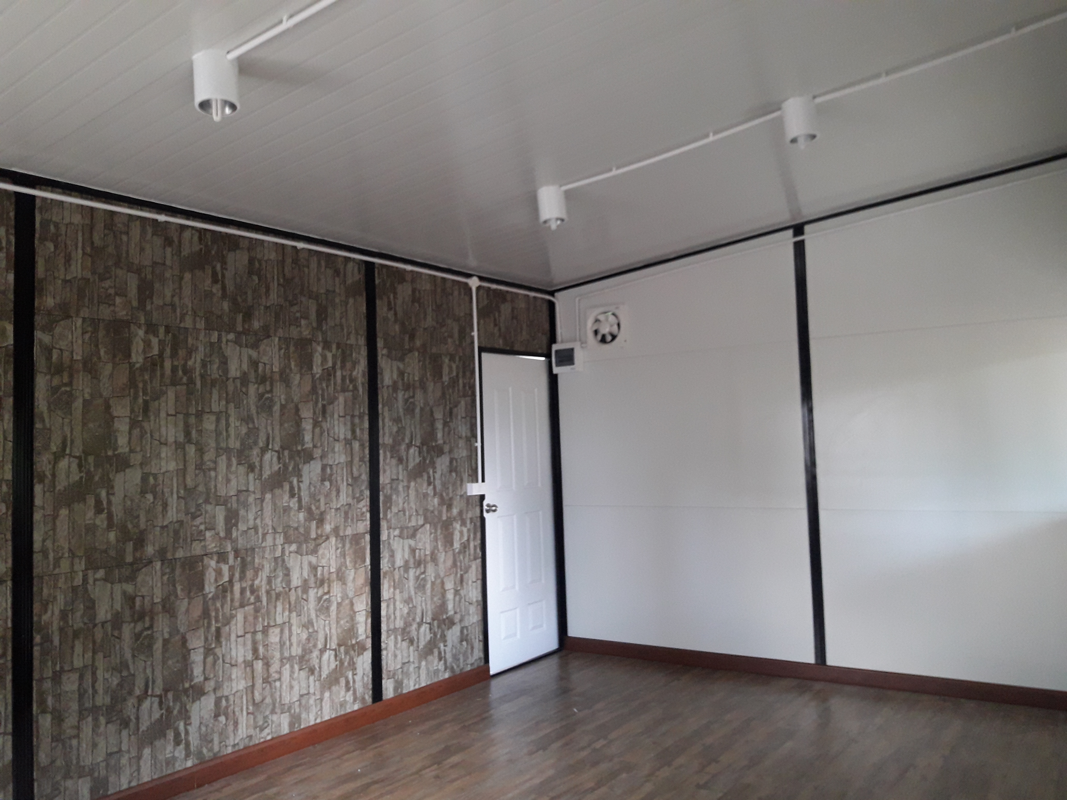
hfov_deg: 63.4
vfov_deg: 49.7
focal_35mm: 28
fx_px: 863
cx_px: 534
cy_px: 400
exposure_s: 1/33
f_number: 1.9
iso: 200
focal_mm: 3.7
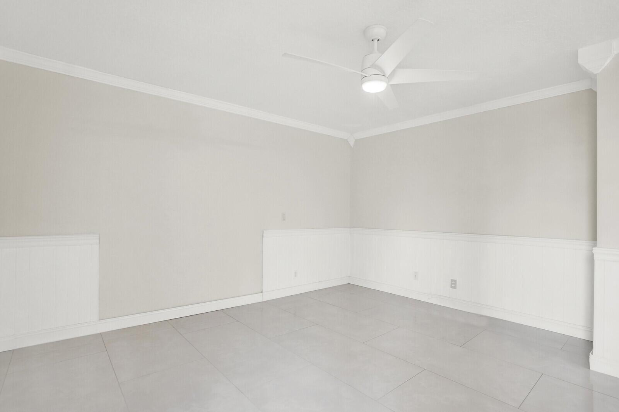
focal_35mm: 16
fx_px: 275
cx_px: 310
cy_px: 206
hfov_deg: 96.7
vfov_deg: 73.7
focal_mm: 16
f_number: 4
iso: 800
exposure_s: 1/30
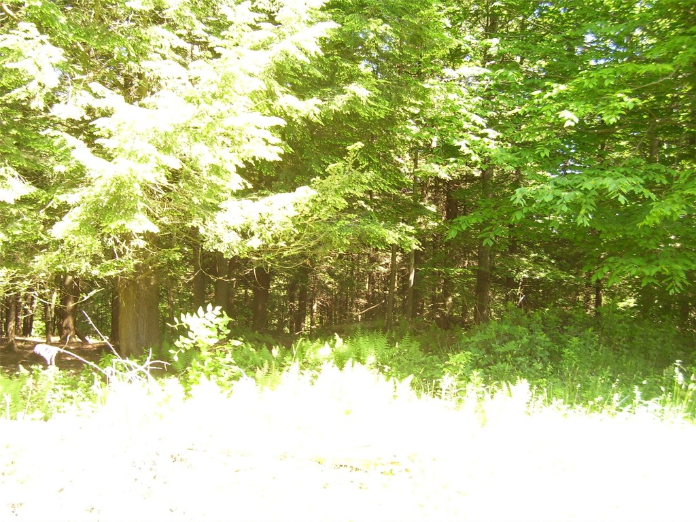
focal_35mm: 34
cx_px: 348
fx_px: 684
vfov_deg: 41.8
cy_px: 261
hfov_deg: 54.0
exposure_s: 1/60
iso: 125
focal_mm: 5.6
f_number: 2.7
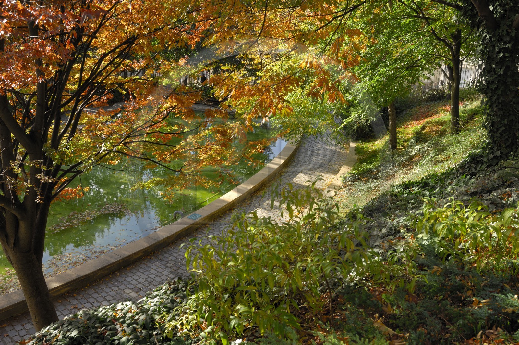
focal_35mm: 36
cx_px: 260
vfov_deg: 36.8
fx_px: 518
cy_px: 172
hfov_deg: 53.2
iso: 100
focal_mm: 24
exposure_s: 1/60
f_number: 6.7
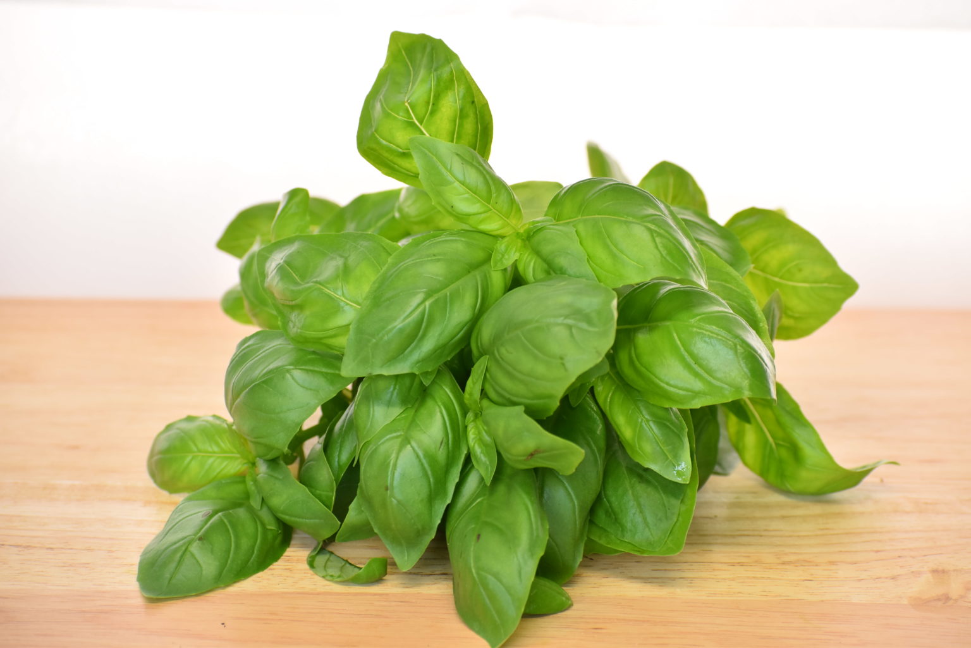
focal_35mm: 183
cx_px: 486
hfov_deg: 11.2
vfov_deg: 7.5
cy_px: 324
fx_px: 4936
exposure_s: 1/125
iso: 500
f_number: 5.6
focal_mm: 122
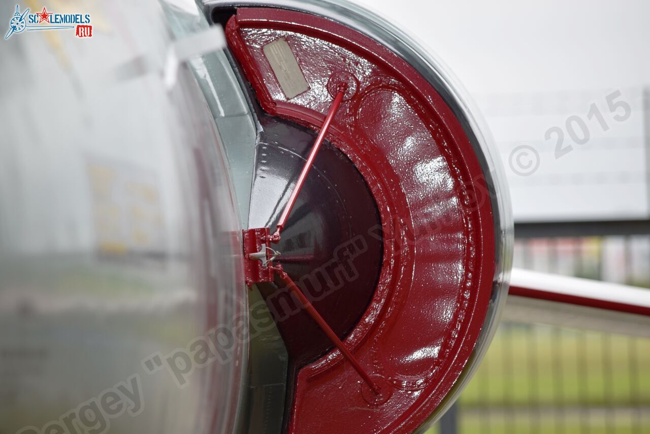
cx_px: 325
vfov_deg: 4.4
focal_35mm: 315
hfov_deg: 6.5
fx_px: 5690
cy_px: 217
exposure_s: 1/160
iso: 100
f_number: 6.3
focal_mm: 210
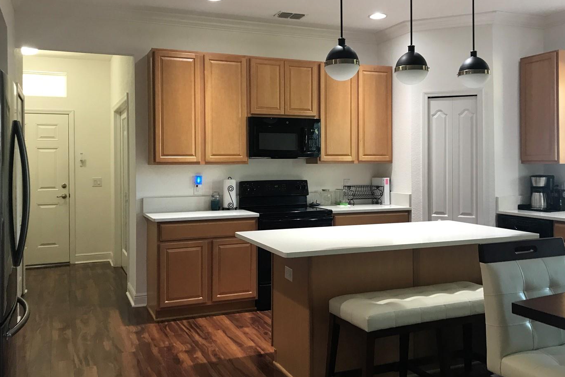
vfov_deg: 38.9
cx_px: 294
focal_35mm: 34
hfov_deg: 55.8
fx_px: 534
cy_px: 169
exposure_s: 1/20
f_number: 1.8
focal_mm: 3.99
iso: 40
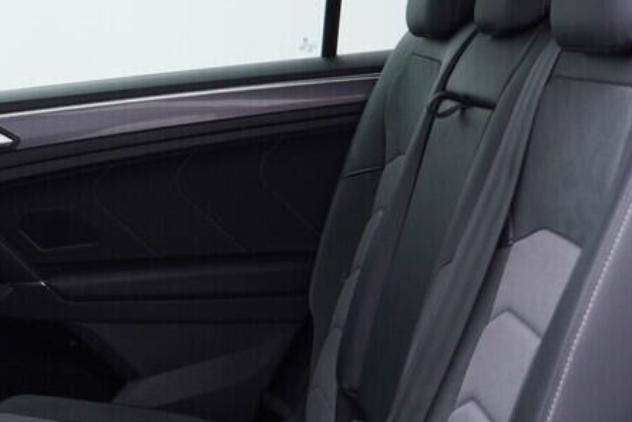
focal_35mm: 83
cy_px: 313
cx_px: 41
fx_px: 1457
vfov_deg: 16.4
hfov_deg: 23.7
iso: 200
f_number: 2.8
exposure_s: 1/40
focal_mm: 24
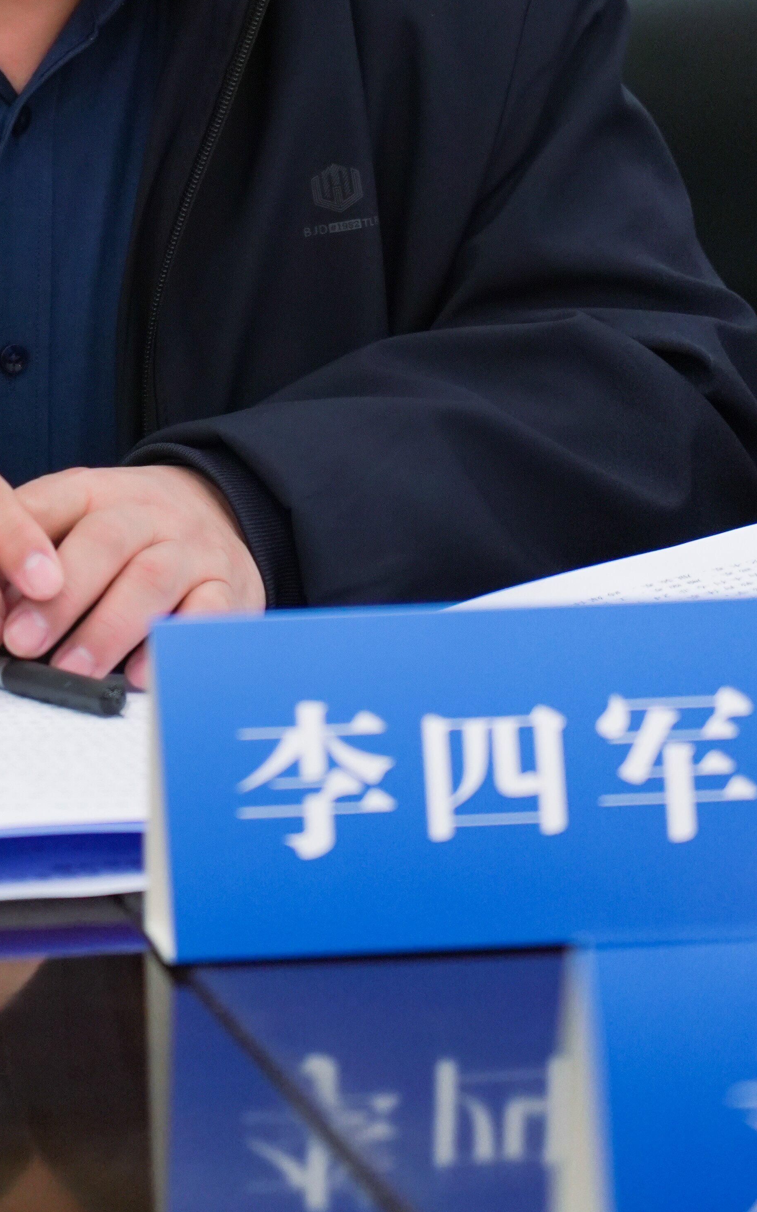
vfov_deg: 8.2
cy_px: -31
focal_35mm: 254
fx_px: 8386
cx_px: 28
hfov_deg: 5.2
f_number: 4
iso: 1000
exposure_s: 1/200
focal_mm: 105
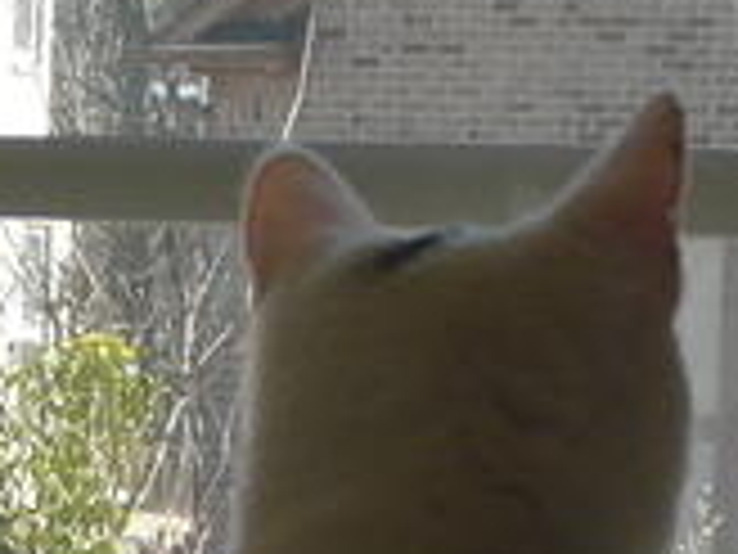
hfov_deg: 7.2
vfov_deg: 5.4
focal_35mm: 274
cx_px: 50
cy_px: 833
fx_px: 5842
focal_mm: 9
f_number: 3.6
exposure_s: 1/125
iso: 100
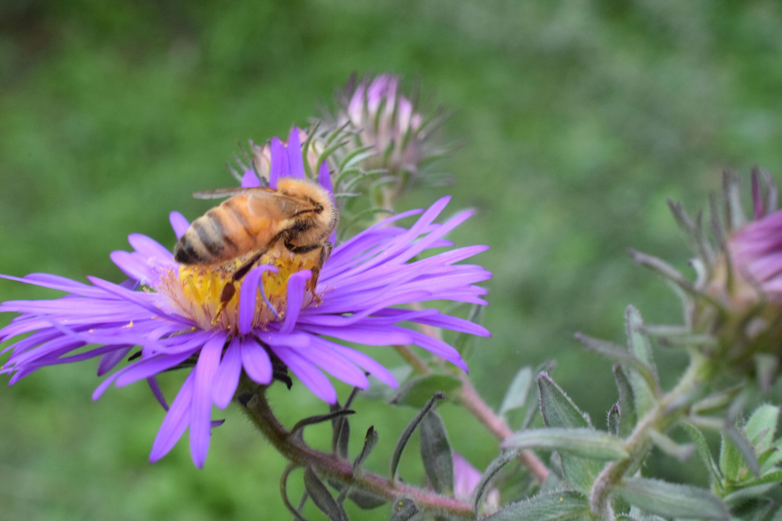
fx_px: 1303
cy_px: 260
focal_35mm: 60
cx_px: 391
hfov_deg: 33.4
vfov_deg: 22.6
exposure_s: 1/60
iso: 2200
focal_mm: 40
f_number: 20
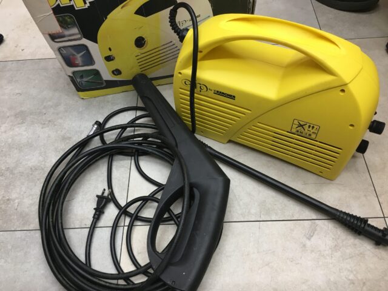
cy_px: 146
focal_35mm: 29
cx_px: 194
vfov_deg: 48.2
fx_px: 325
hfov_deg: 61.7
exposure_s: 1/30
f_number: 2.2
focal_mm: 4.15
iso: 32
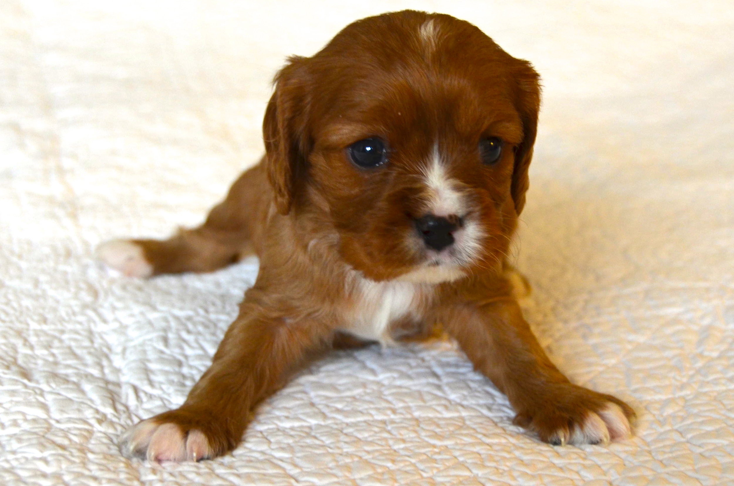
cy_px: 243
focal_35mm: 54
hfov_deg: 36.9
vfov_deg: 25.0
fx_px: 1099
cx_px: 367
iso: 400
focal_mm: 36
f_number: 4.5
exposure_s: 1/80
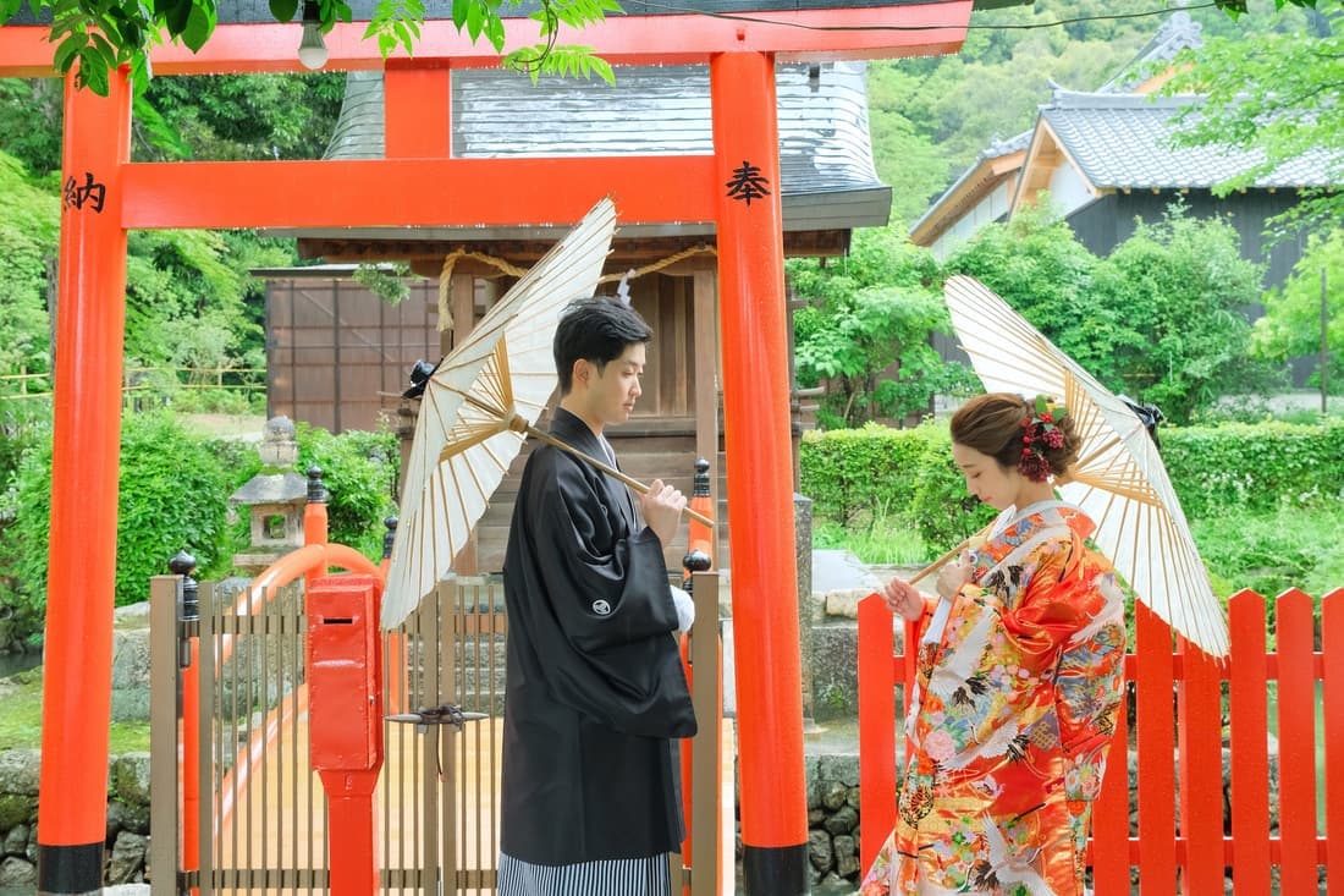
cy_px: 448
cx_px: 672
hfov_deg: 42.7
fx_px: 1717
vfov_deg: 29.2
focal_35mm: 46
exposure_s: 1/60
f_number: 6.4
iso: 1600
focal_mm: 30.8
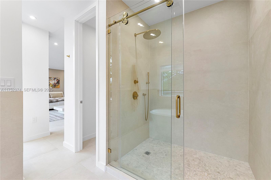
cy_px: 90
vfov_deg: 77.3
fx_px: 113
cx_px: 136
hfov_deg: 100.4
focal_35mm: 15
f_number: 5.6
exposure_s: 1/80
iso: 320
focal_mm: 10
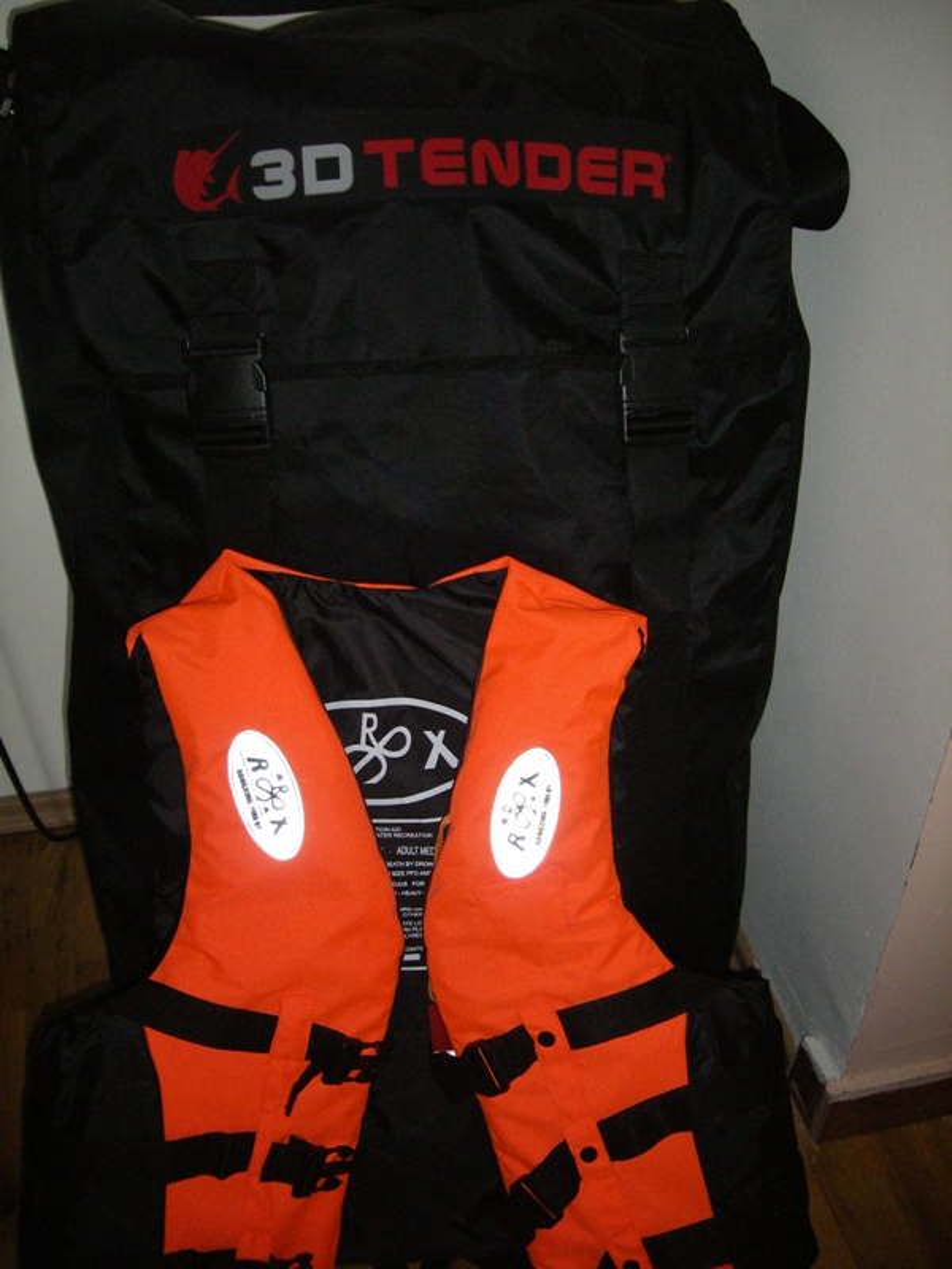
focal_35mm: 38
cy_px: 634
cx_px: 476
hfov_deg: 37.7
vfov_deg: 49.0
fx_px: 1393
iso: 400
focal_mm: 6.2
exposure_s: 1/50
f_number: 2.7
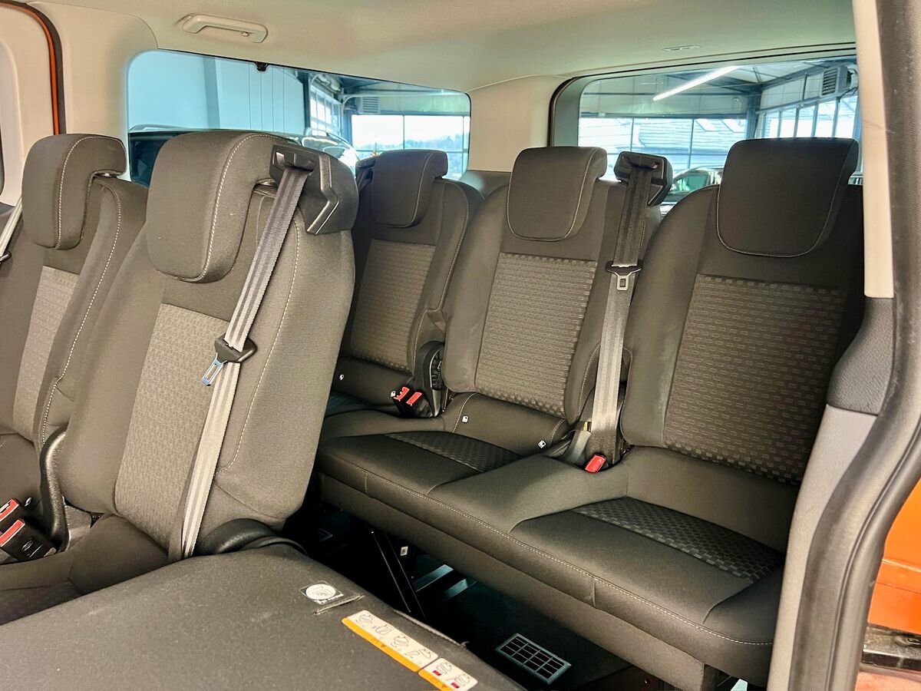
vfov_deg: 53.1
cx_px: 460
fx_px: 692
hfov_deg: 67.3
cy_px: 346
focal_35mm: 26
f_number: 1.5
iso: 400
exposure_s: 1/33
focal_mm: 5.7
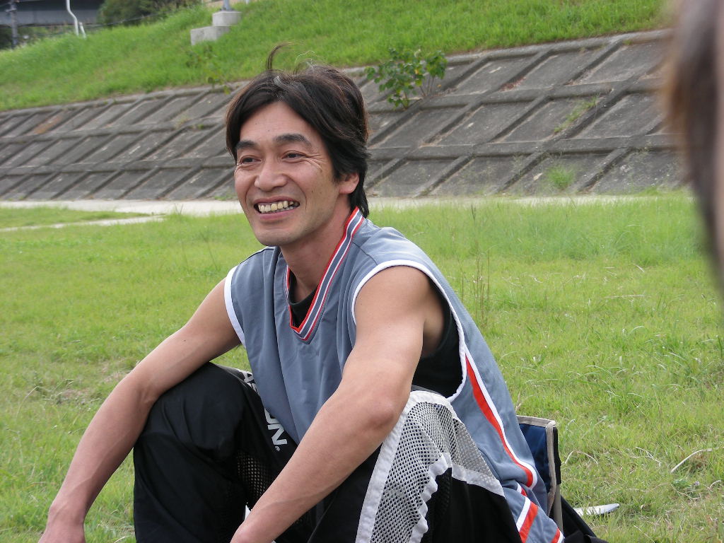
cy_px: 272
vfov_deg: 18.7
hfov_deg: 24.7
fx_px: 1652
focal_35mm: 79
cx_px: 362
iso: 50
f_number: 3.5
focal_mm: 13.2
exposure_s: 1/93.5
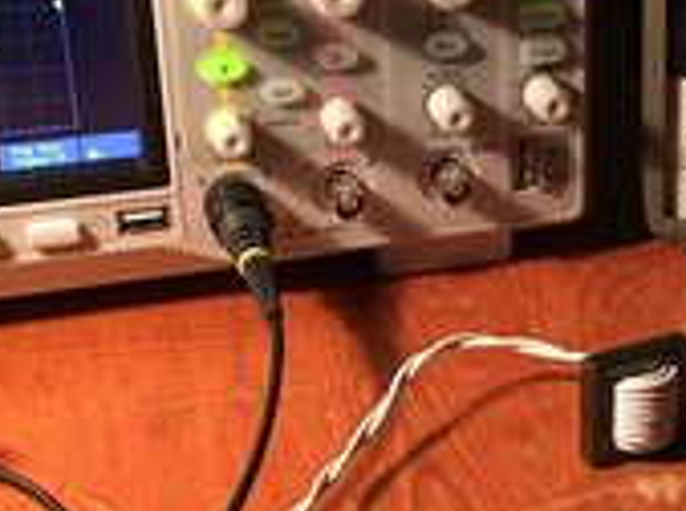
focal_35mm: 86
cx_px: 463
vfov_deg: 17.1
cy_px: 270
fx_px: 1701
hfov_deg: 22.7
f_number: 2.2
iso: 160
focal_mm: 4.15
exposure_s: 1/33
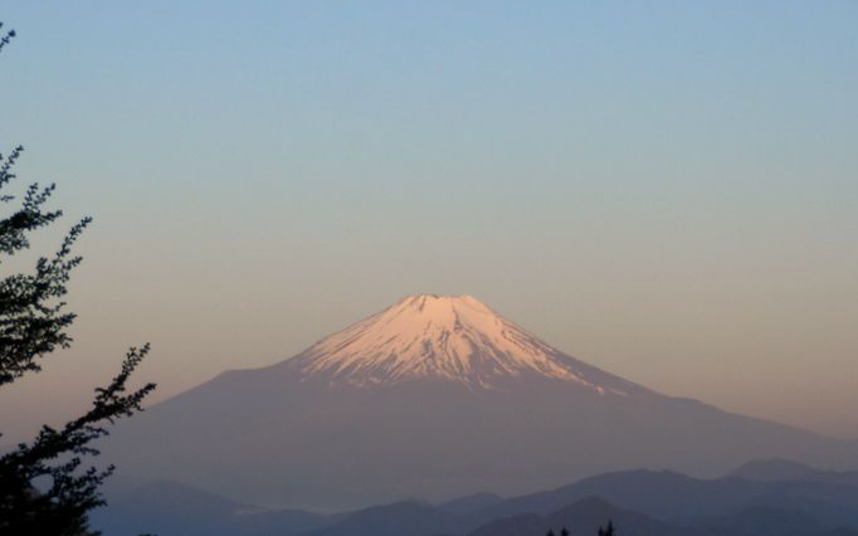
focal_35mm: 138
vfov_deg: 9.5
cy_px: 347
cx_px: 382
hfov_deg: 15.1
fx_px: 3226
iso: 80
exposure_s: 1/250
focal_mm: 19.6
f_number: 5.5
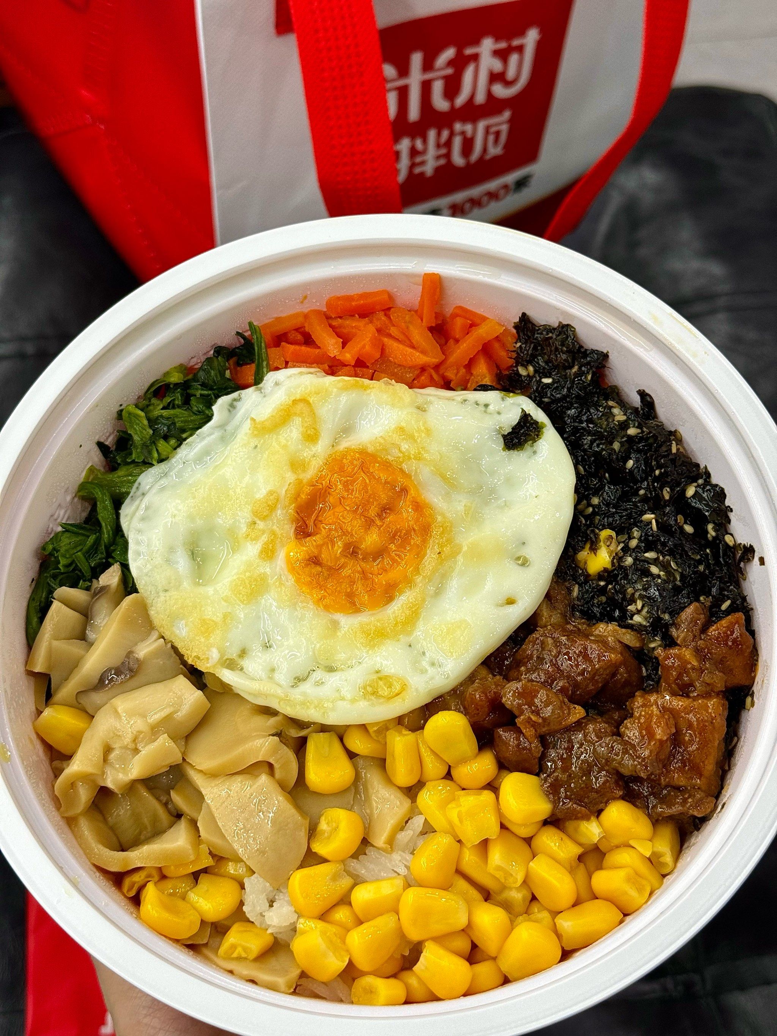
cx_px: 388
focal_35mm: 48
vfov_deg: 39.7
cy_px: 518
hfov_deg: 30.3
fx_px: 1436
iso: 100
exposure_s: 1/100
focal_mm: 6.76
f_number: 1.78
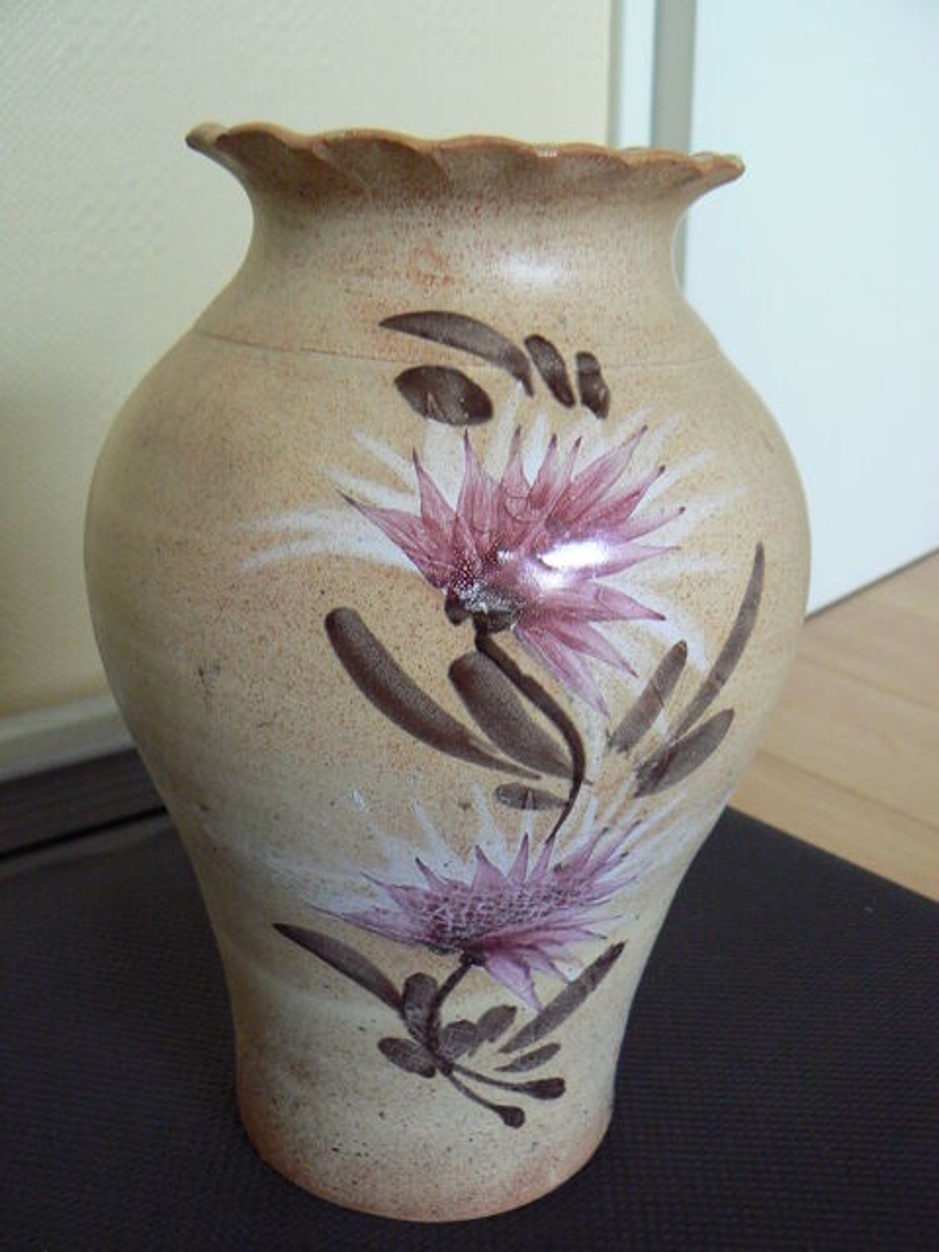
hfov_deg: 39.7
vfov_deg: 51.4
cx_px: 470
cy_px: 626
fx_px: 1302
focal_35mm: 36
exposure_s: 1/25
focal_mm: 6
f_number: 2.8
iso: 200
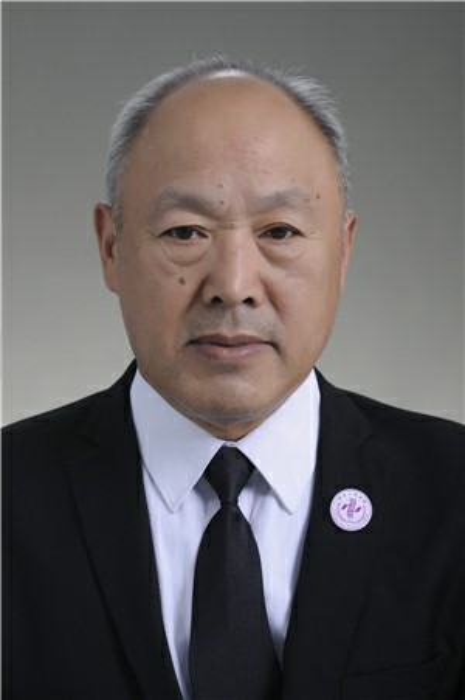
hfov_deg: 10.7
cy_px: 350
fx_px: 2474
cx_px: 232
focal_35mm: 128
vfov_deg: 16.1
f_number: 5.6
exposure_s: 1/125
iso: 160
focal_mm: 85
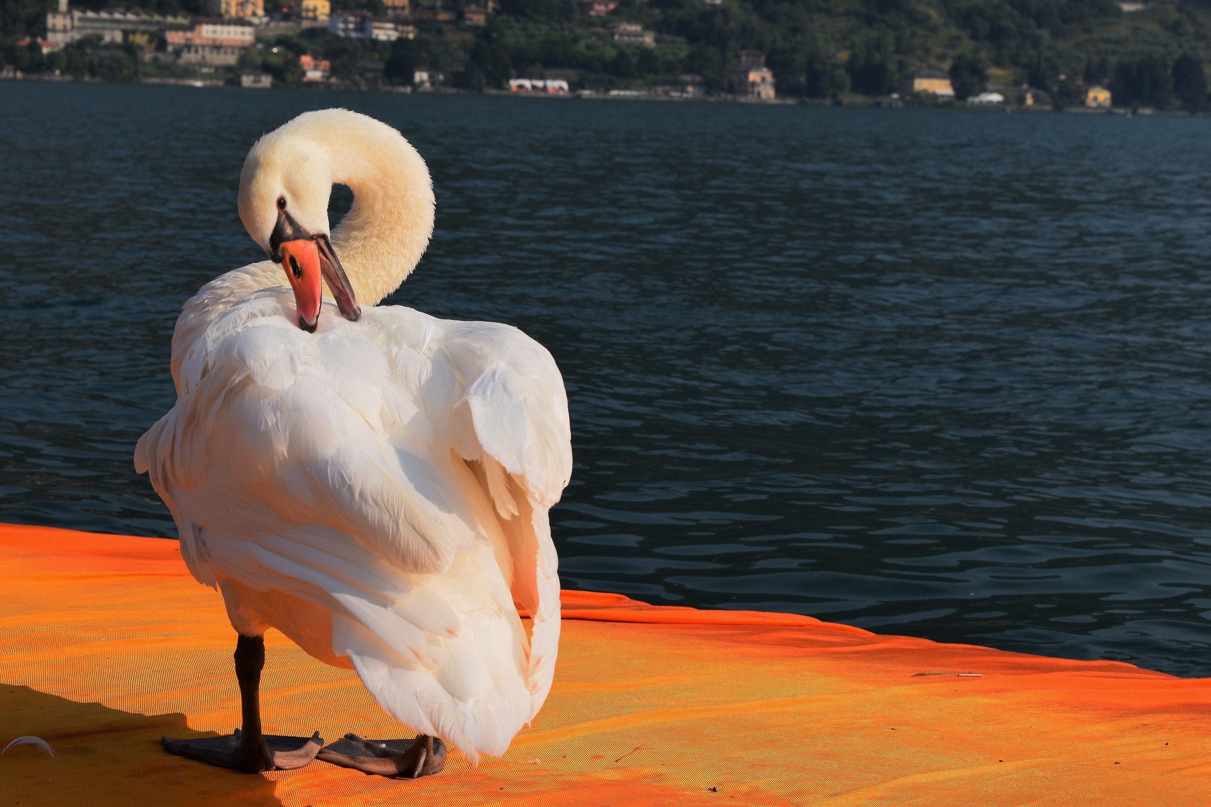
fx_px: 2422
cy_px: 404
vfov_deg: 18.9
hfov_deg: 28.1
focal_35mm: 72
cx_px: 606
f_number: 10
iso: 200
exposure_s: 1/400
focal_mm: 48
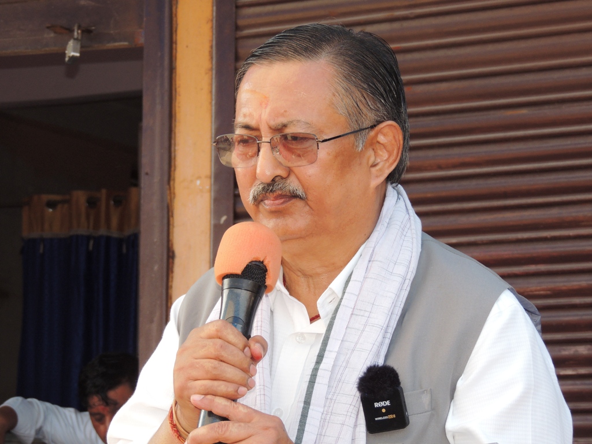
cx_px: 296
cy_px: 222
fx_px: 2309
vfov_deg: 11.0
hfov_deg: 14.6
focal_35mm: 135
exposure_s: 1/160
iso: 160
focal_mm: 24
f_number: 4.3
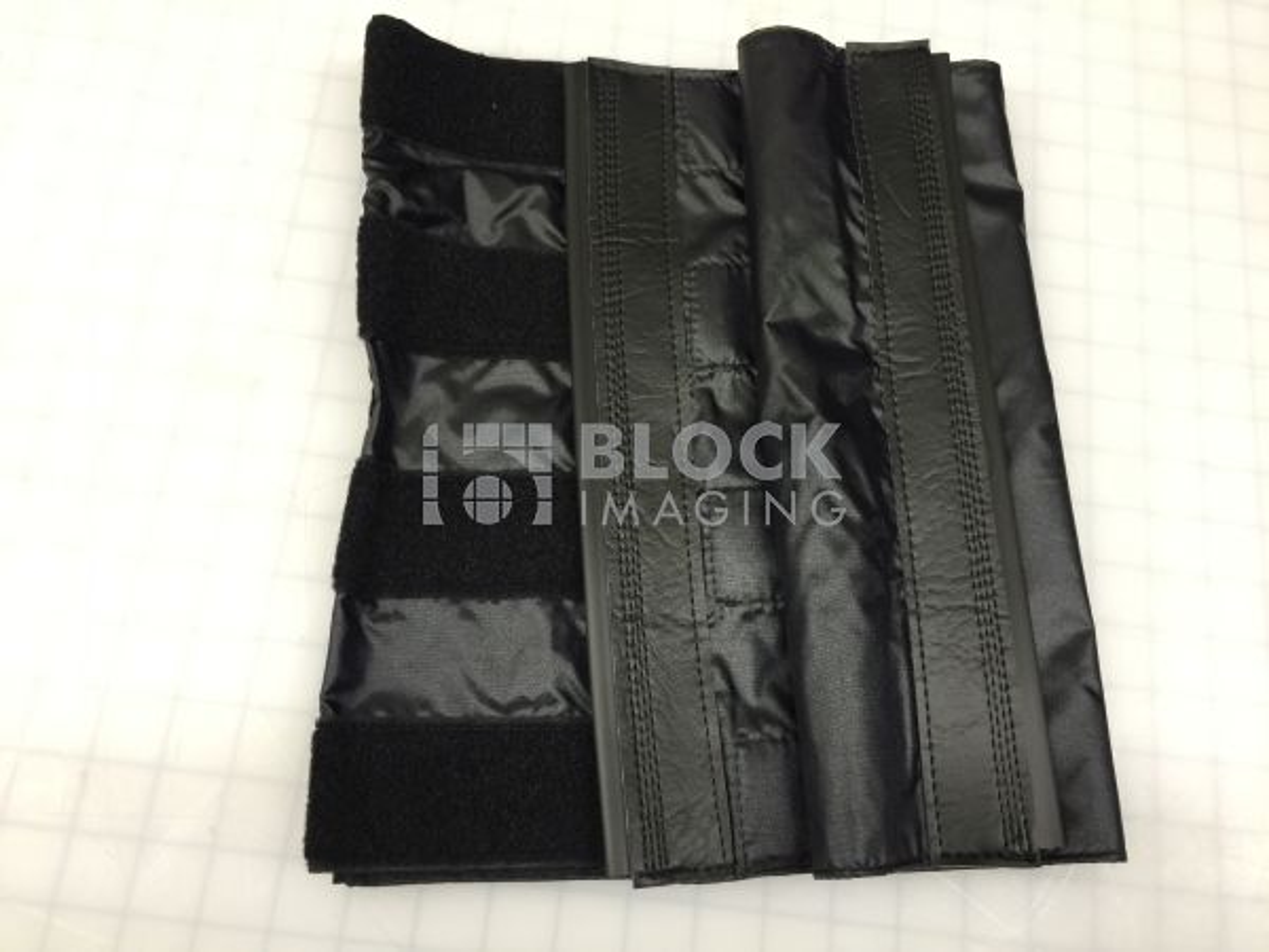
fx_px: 1063
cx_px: 634
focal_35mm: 29
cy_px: 476
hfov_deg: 61.7
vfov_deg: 48.2
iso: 32
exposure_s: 1/15
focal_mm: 4.15
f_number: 2.2
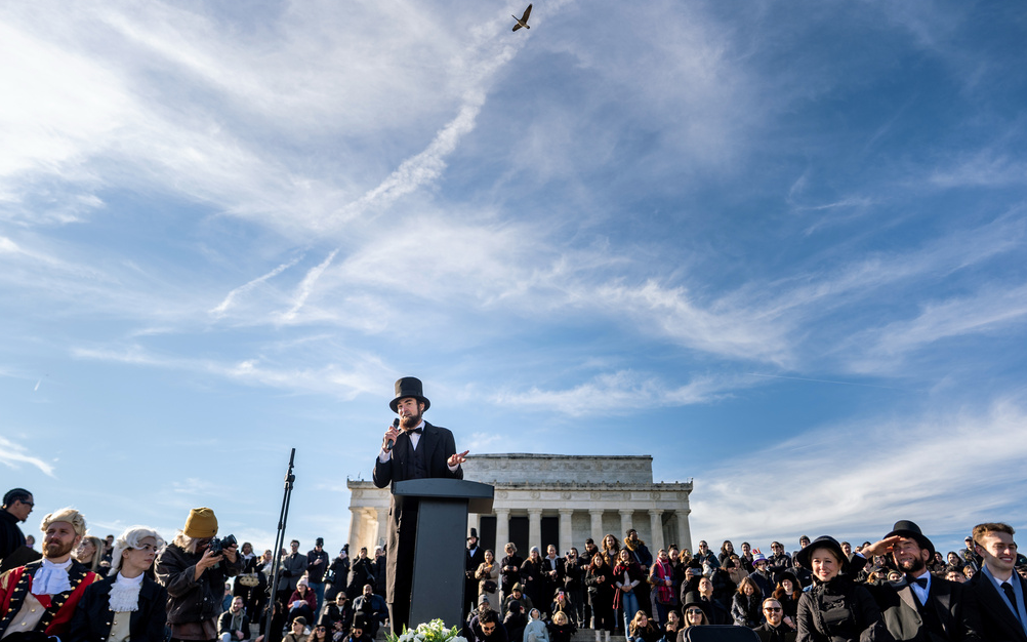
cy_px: 294
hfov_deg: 72.6
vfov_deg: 49.2
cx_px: 514
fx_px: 700
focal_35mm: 25
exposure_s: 1/2000
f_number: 2.8
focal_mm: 24
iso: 125
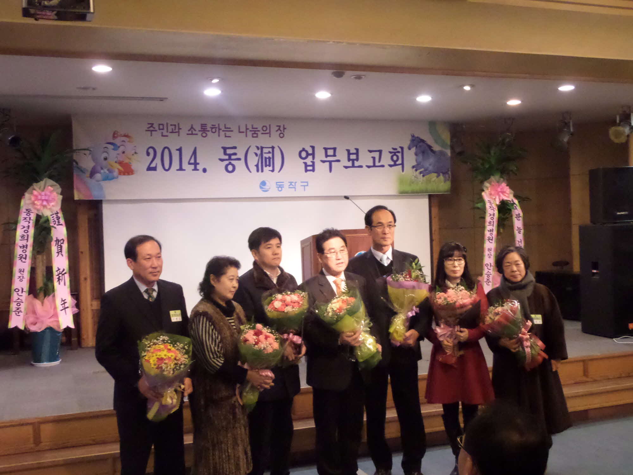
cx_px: 316
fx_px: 750
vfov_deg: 35.1
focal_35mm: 41
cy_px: 238
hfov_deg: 45.8
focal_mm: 6.8
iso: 800
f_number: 3.6
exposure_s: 1/30
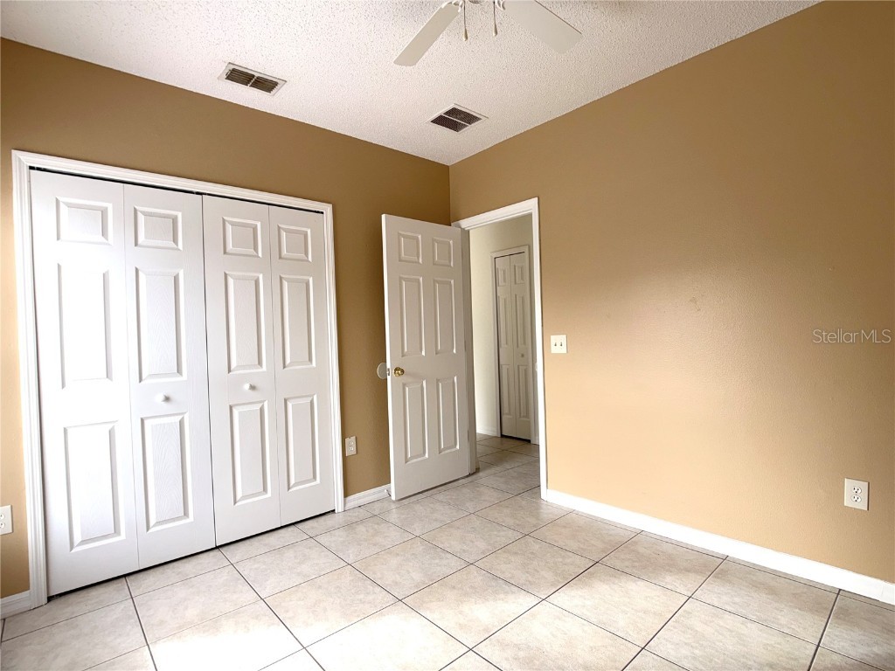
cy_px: 336
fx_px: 621
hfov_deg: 71.6
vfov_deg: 56.8
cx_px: 448
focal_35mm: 24
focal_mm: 6.76
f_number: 1.78
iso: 64
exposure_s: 1/282
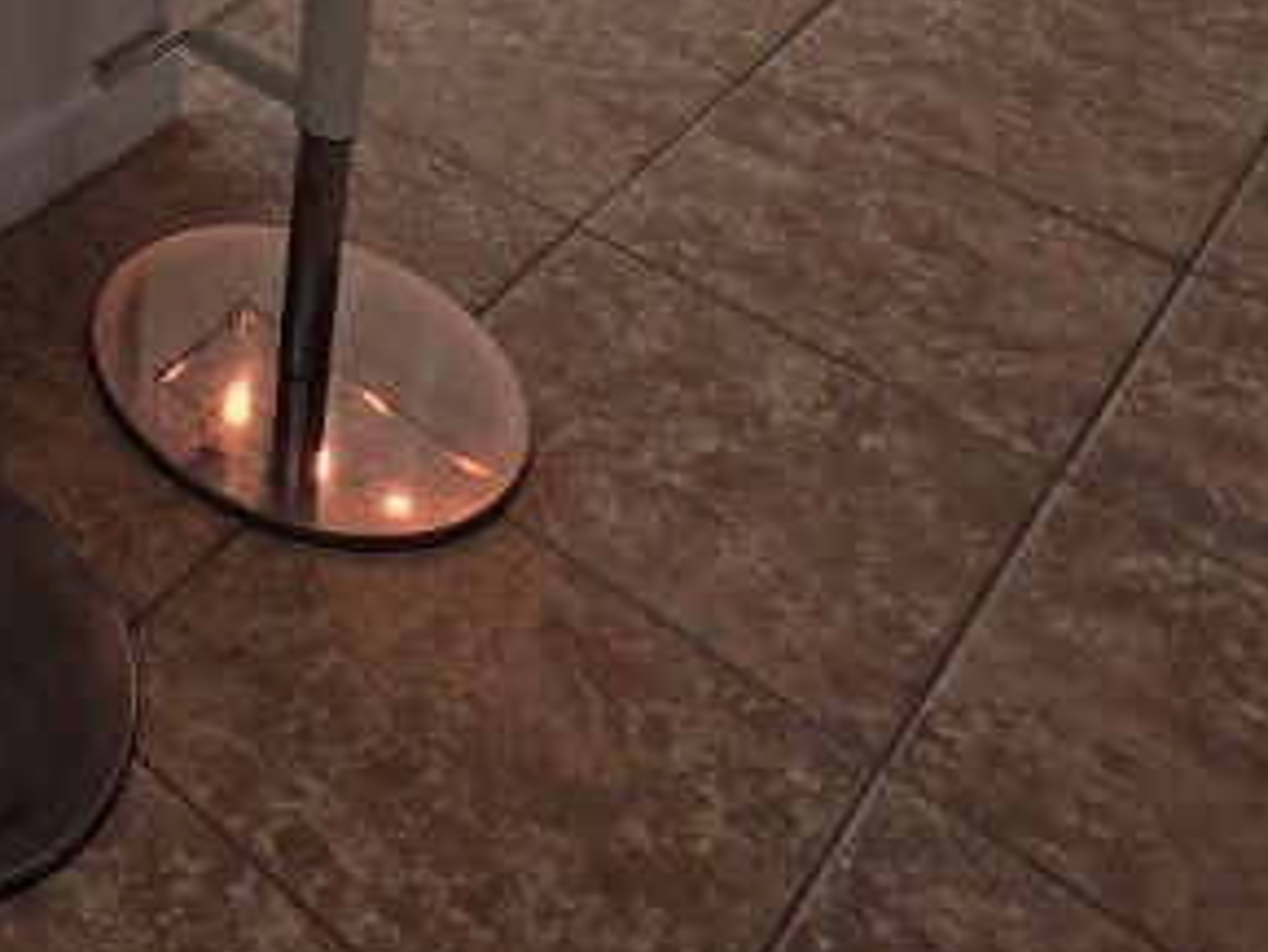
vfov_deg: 23.0
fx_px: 1686
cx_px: -303
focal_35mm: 46
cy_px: -601
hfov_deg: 32.8
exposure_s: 1/120
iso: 50
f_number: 1.9
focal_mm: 2.2
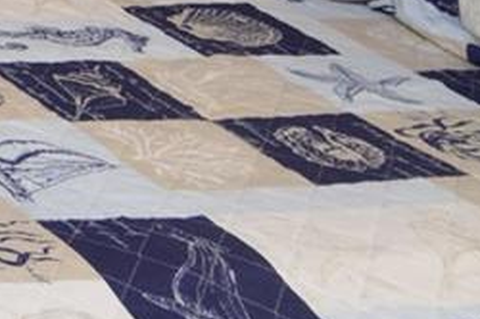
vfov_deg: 10.7
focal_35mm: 115
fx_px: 1531
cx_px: -862
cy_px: -356
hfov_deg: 11.9
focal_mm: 12
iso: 400
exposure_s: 1/80
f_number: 4.5
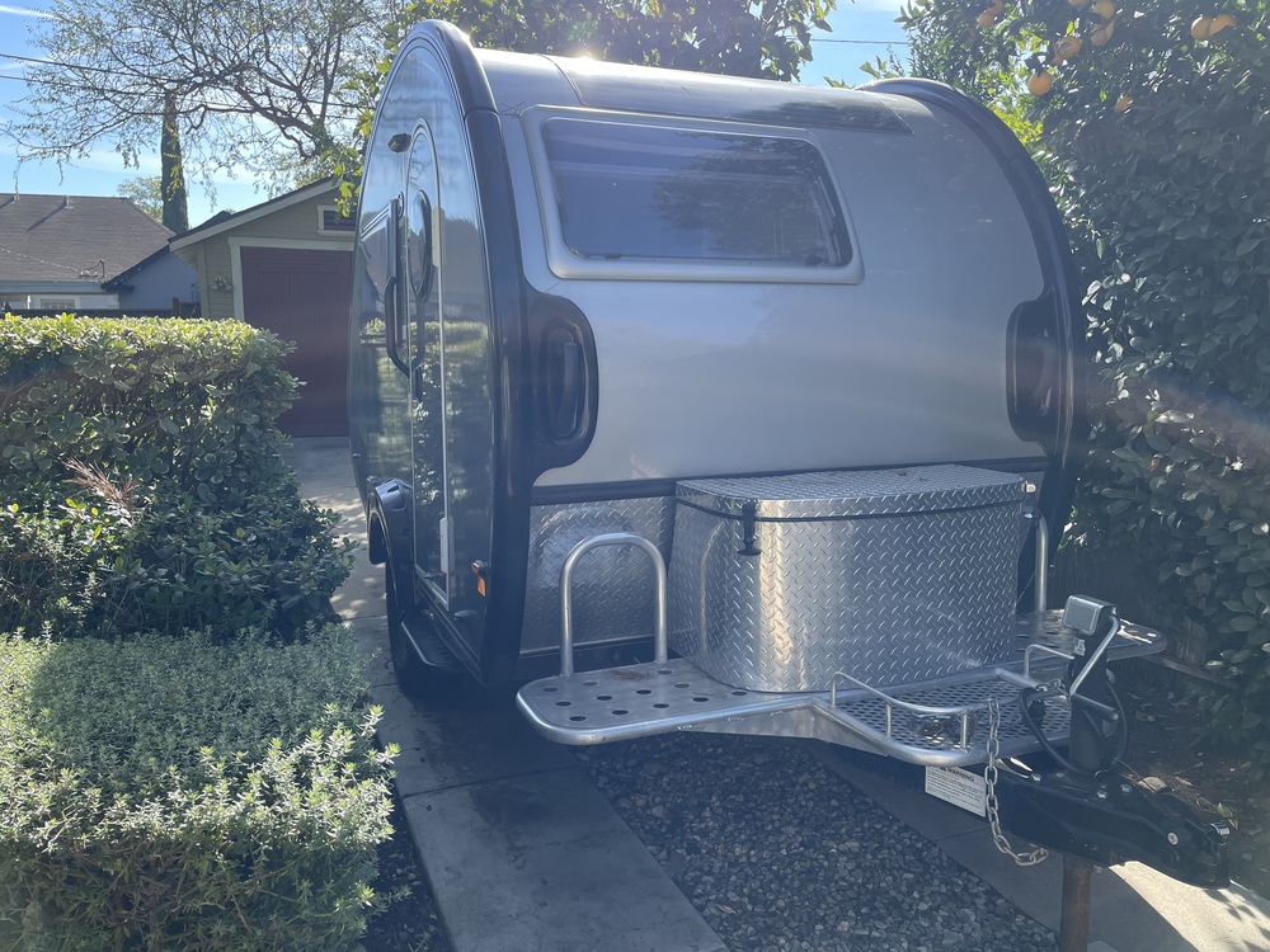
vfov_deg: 53.1
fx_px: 954
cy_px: 476
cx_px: 635
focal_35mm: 26
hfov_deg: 67.3
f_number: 1.6
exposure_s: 1/842
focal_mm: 4.2
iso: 32
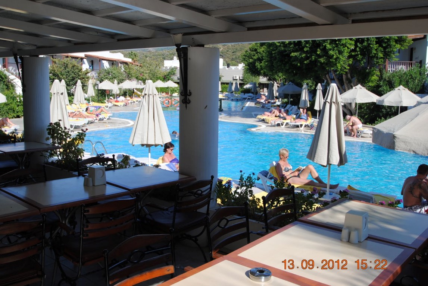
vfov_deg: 37.0
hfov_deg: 53.1
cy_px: 143
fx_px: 429
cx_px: 214
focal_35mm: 36
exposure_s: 1/200
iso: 100
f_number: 7.1
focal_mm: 24
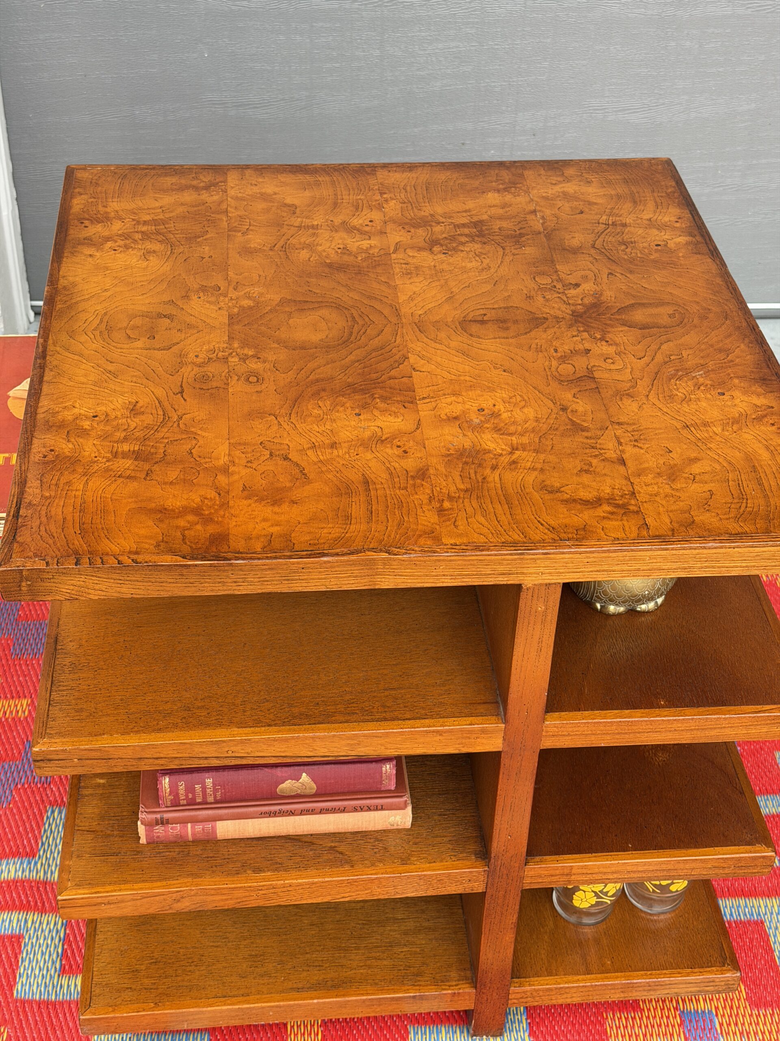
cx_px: 390
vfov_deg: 39.7
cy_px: 520
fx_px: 1442
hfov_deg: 30.3
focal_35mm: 48
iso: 50
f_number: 1.78
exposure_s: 1/191
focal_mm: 6.76
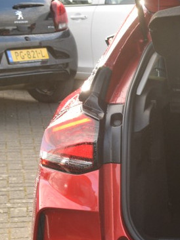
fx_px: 981
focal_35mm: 141
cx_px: 289
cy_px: 179
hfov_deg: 10.1
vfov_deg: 13.9
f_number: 6.3
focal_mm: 35
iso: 400
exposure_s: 1/160
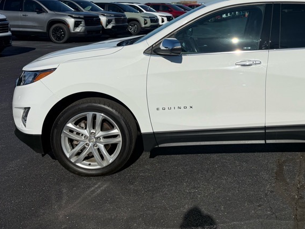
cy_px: 64
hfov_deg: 42.1
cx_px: 240
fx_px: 379
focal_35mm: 43
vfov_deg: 33.1
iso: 64
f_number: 1.78
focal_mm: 6.76
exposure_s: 1/14286
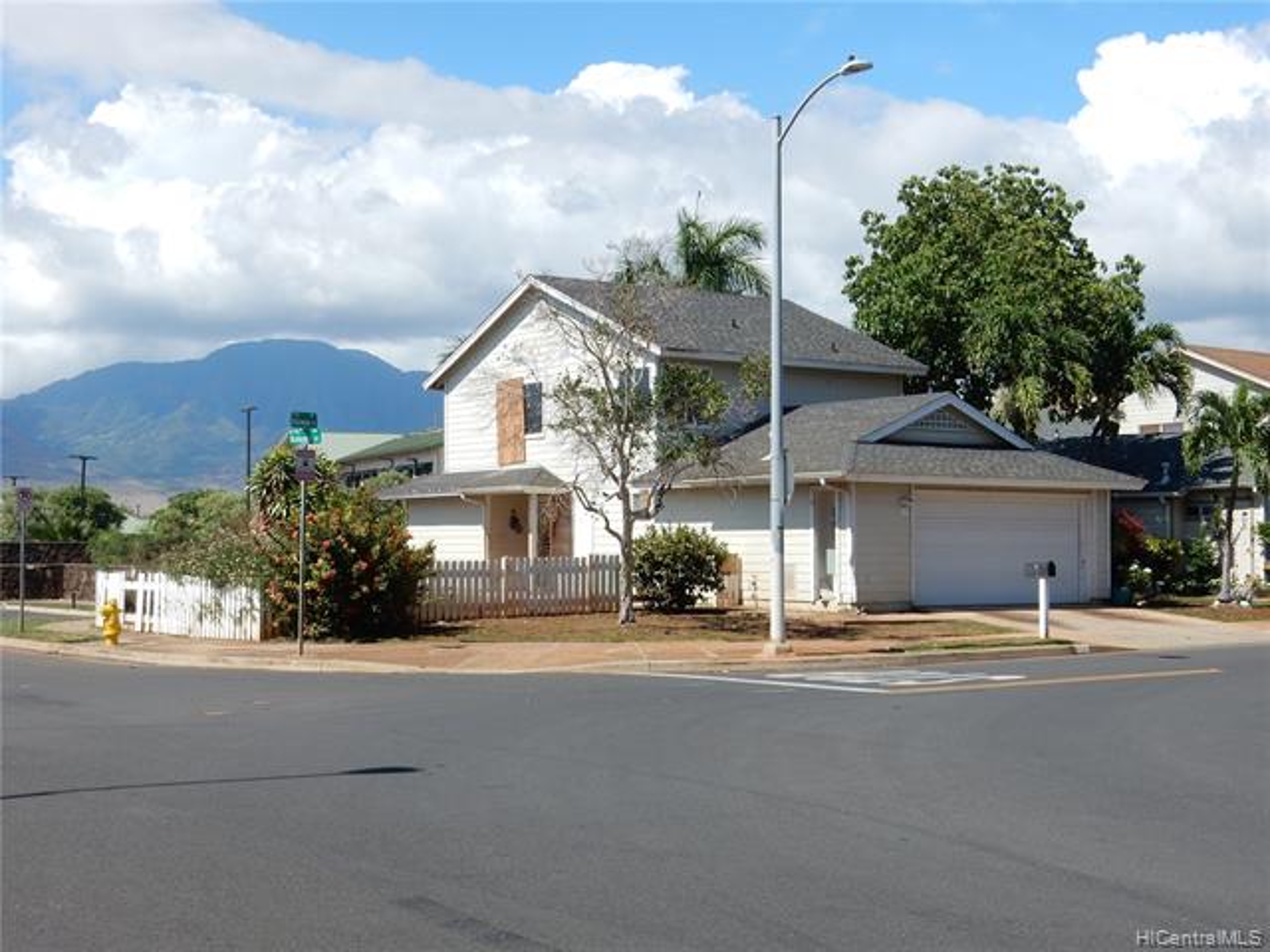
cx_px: 635
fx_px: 1871
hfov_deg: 37.5
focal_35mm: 51
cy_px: 476
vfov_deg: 28.6
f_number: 4.5
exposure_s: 1/1000
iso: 125
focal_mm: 9
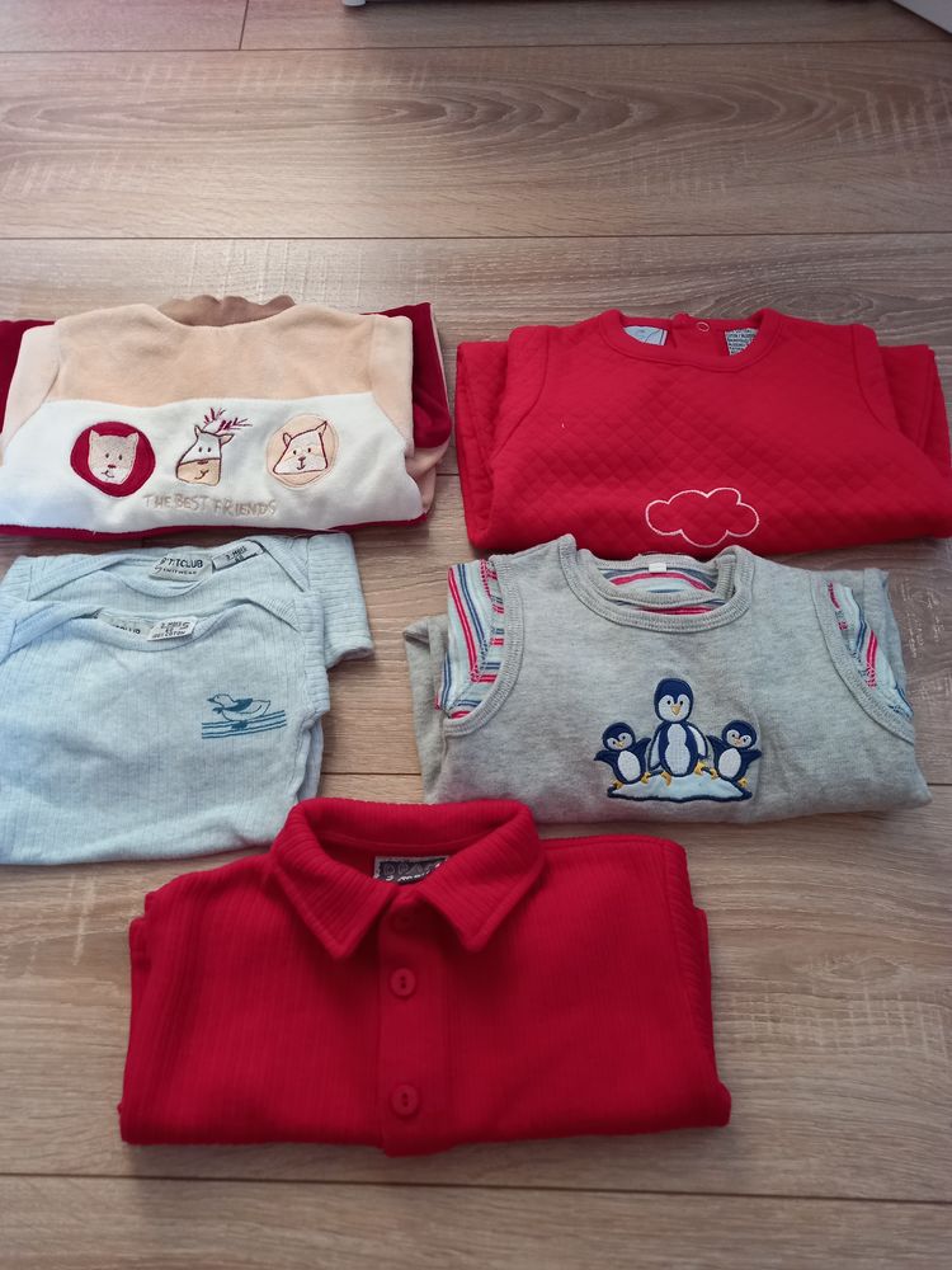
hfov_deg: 54.9
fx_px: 917
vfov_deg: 69.4
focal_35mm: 25
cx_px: 476
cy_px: 635
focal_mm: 4.6
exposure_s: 1/30
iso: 200
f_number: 2
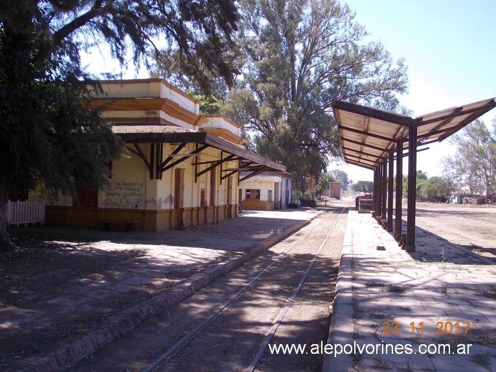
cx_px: 248
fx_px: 544
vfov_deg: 37.7
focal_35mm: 38
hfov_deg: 49.0
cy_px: 186
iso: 80
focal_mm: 5.3
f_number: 3.1
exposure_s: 1/400
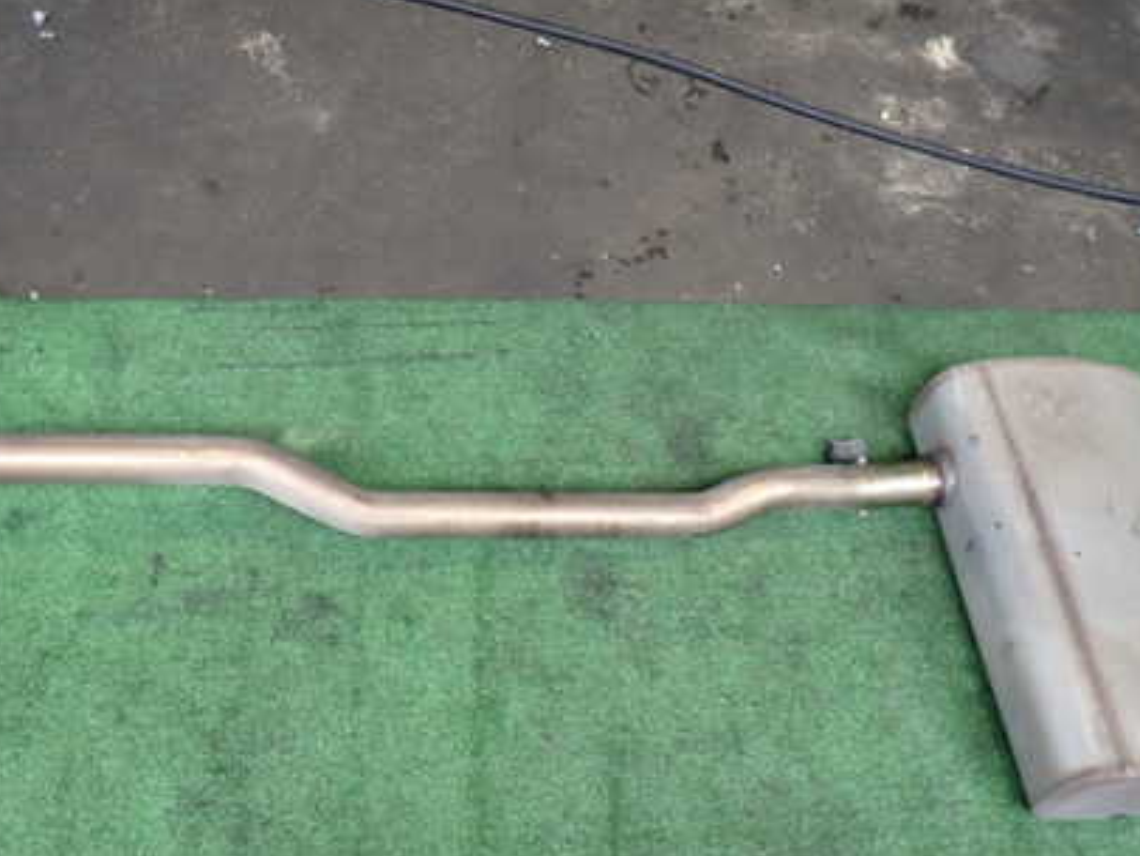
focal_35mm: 37
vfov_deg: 38.3
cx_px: 529
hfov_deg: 50.1
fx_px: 1219
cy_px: 555
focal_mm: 4.5
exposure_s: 1/80
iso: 200
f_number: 2
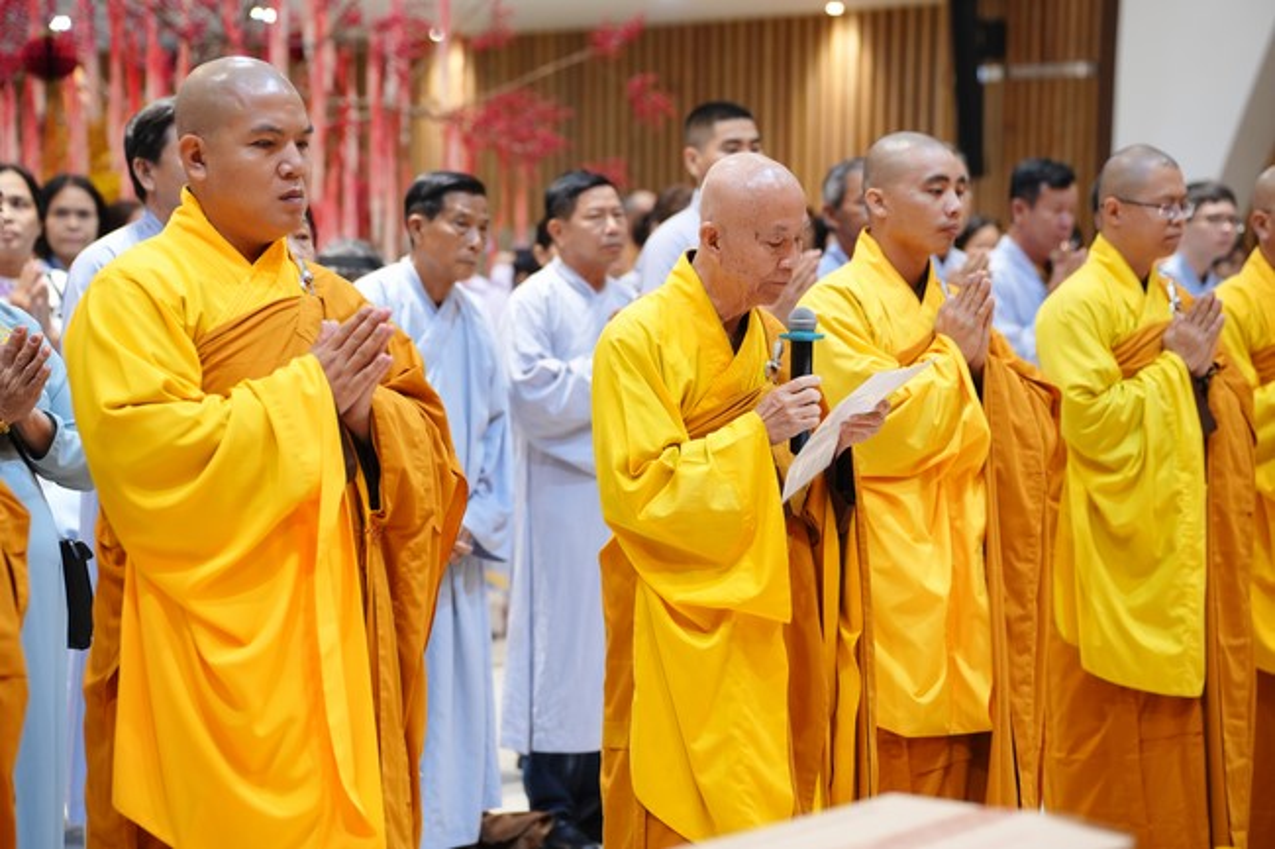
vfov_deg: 16.4
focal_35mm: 83
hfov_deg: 24.5
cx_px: 638
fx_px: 2939
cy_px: 424
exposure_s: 1/100
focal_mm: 83
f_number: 2.8
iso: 1600
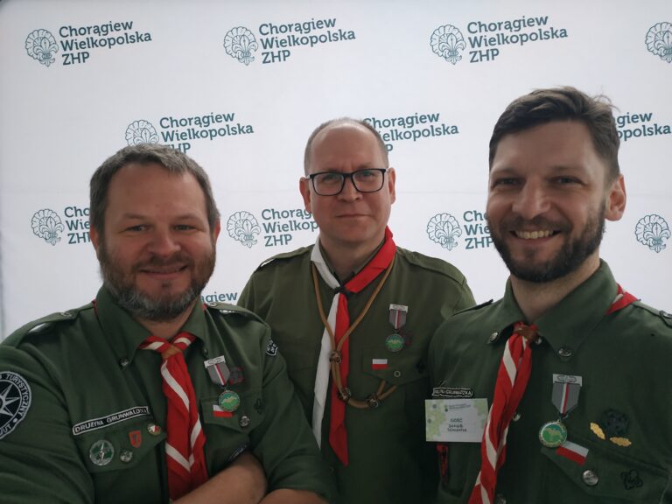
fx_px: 466
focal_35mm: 24
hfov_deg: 71.6
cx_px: 336
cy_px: 252
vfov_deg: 56.8
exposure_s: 1/25
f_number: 1.9
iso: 320
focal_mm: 3.94
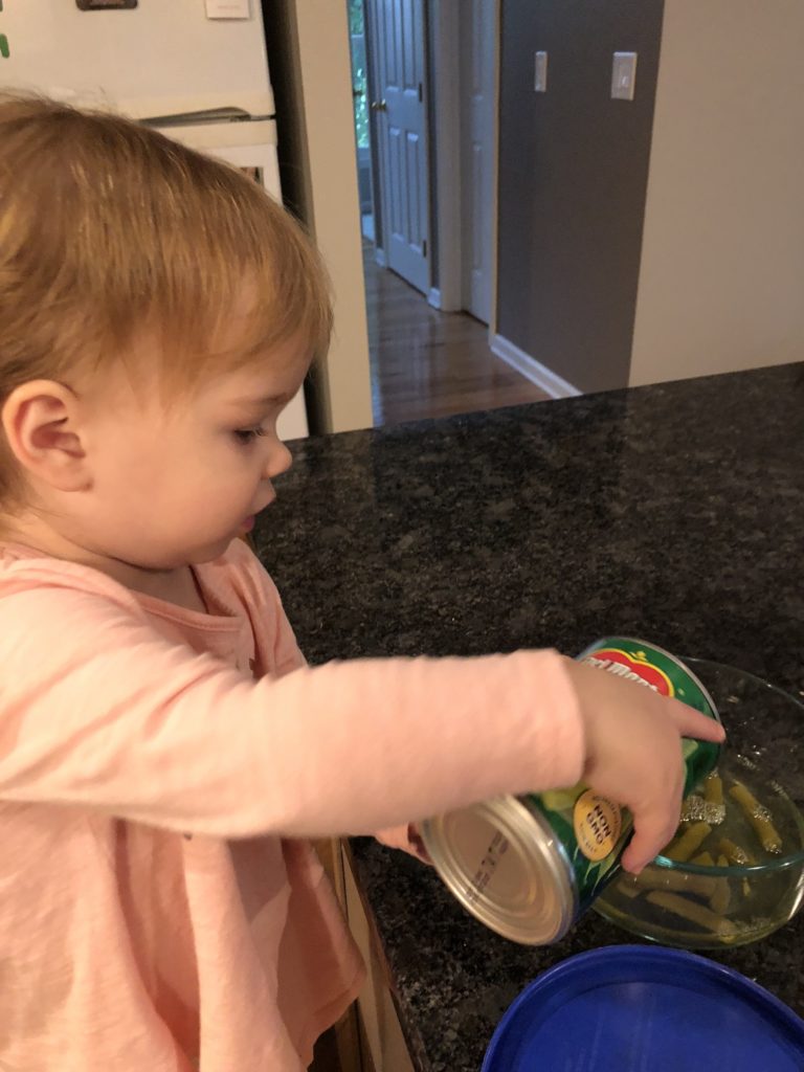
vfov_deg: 63.4
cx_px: 402
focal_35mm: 28
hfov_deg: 49.7
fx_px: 867
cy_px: 536
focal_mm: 3.99
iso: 100
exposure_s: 1/15
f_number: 1.8
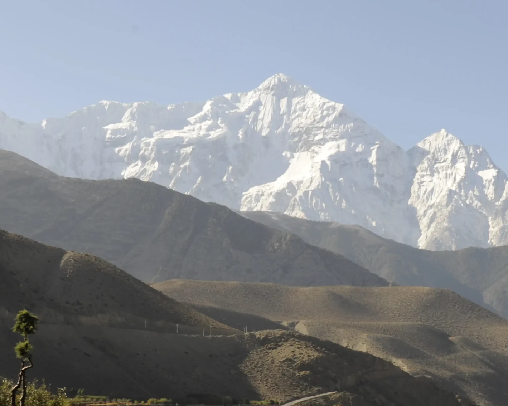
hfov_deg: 21.7
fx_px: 1323
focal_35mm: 88
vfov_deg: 17.4
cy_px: 268
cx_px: 315
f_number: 9
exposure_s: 1/320
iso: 200
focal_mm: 52
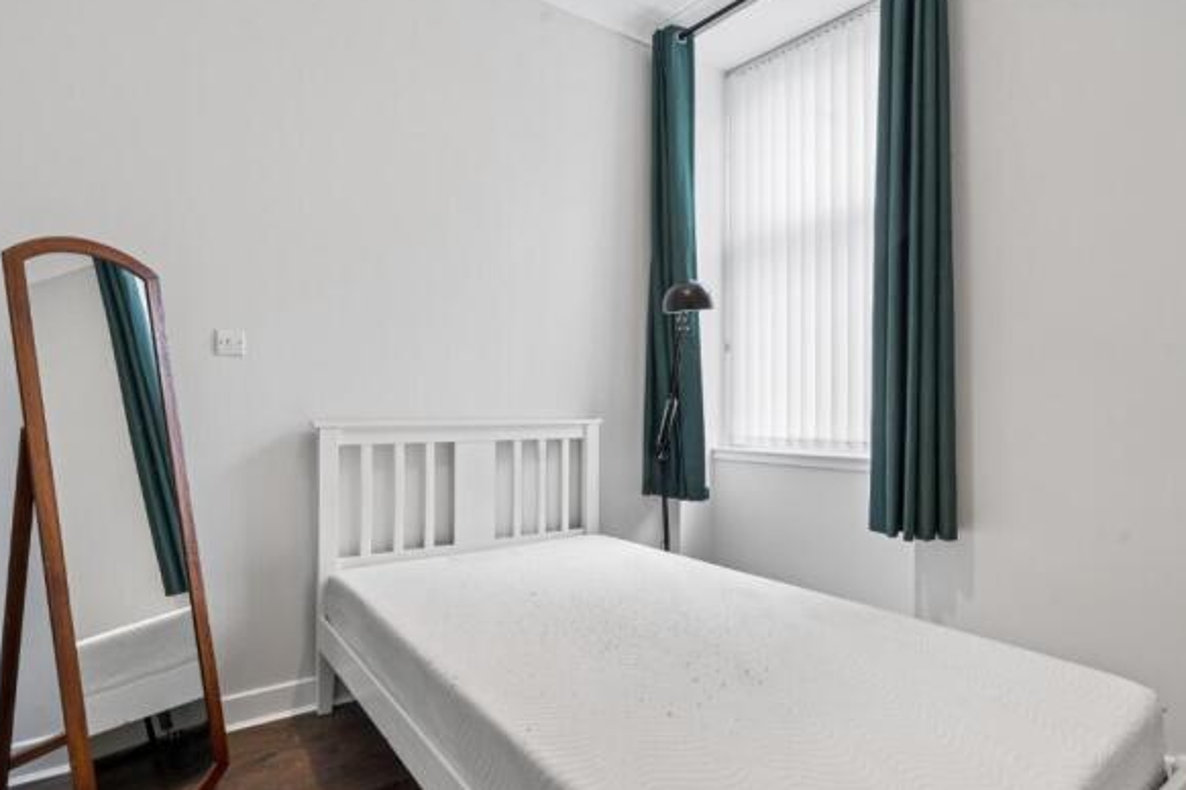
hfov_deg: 89.8
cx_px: 539
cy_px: 431
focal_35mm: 18
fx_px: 593
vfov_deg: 67.3
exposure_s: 1/6
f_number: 8
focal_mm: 16
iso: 250
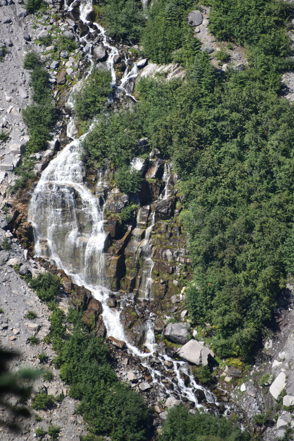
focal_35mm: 406
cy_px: 156
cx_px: 161
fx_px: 4971
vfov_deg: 5.1
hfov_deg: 3.4
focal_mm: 300
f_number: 5.6
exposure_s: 1/640
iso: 180
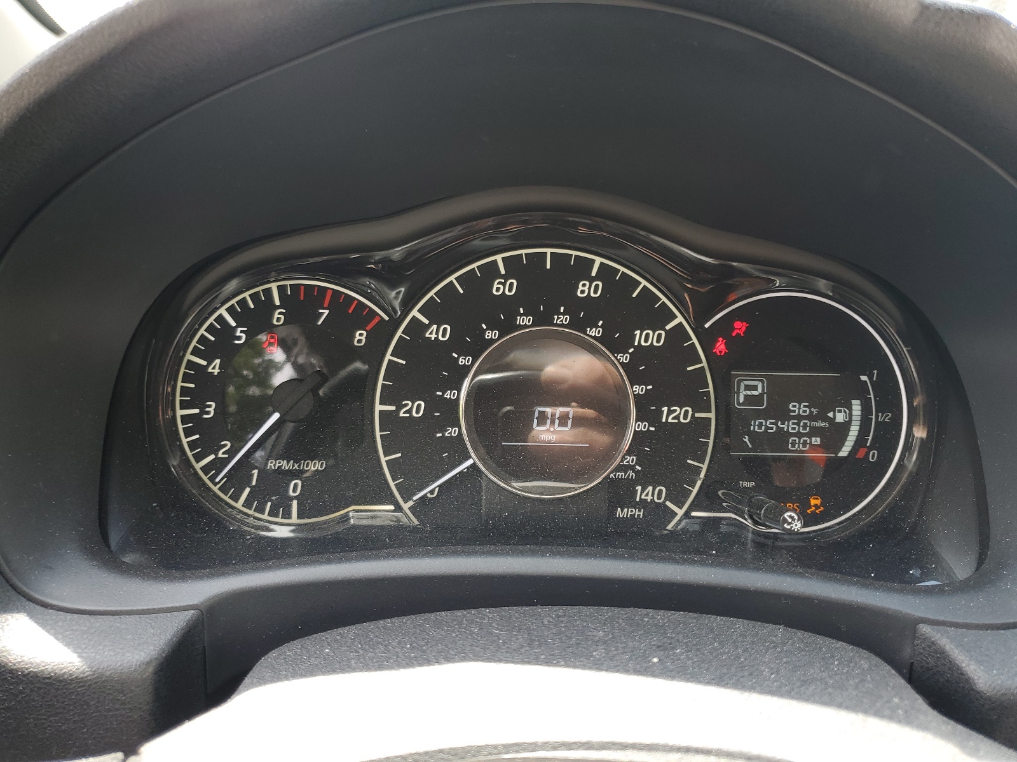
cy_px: 381
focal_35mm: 26
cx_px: 508
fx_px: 764
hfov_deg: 67.3
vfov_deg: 53.1
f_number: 1.5
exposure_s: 1/123
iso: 50
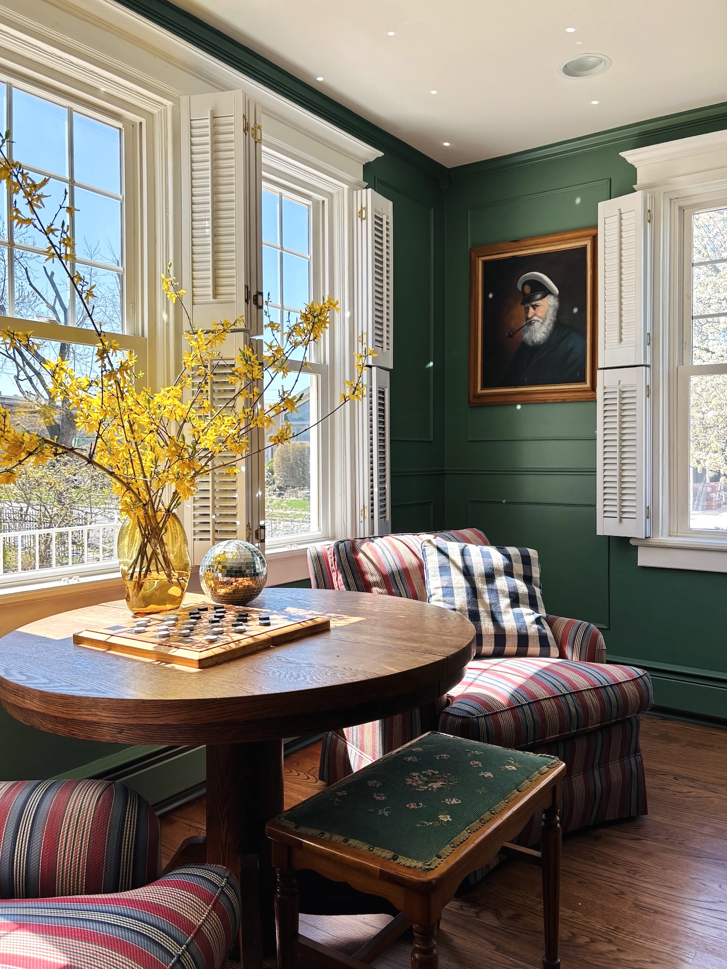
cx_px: 364
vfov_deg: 67.3
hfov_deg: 53.1
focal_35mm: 26
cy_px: 484
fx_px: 728
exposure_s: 1/378
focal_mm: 5.96
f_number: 1.6
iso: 50
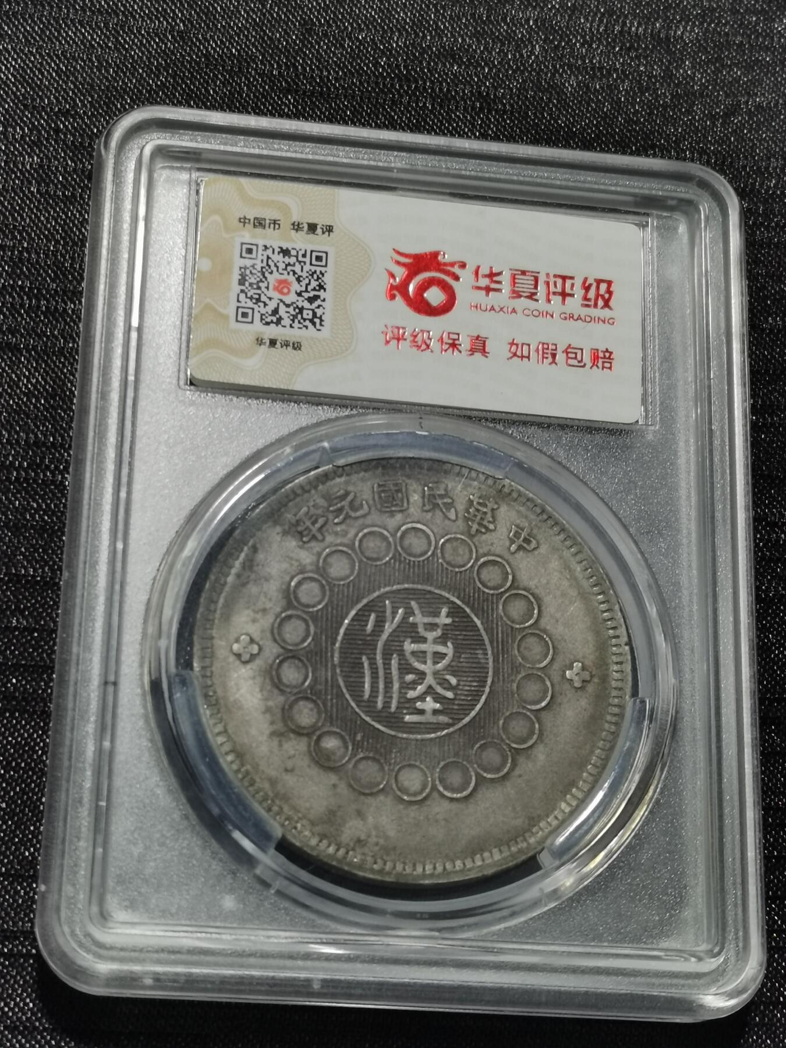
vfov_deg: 27.8
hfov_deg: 21.0
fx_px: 2119
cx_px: 393
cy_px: 524
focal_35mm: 70
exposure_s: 1/100
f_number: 1.8
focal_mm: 5.58
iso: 64
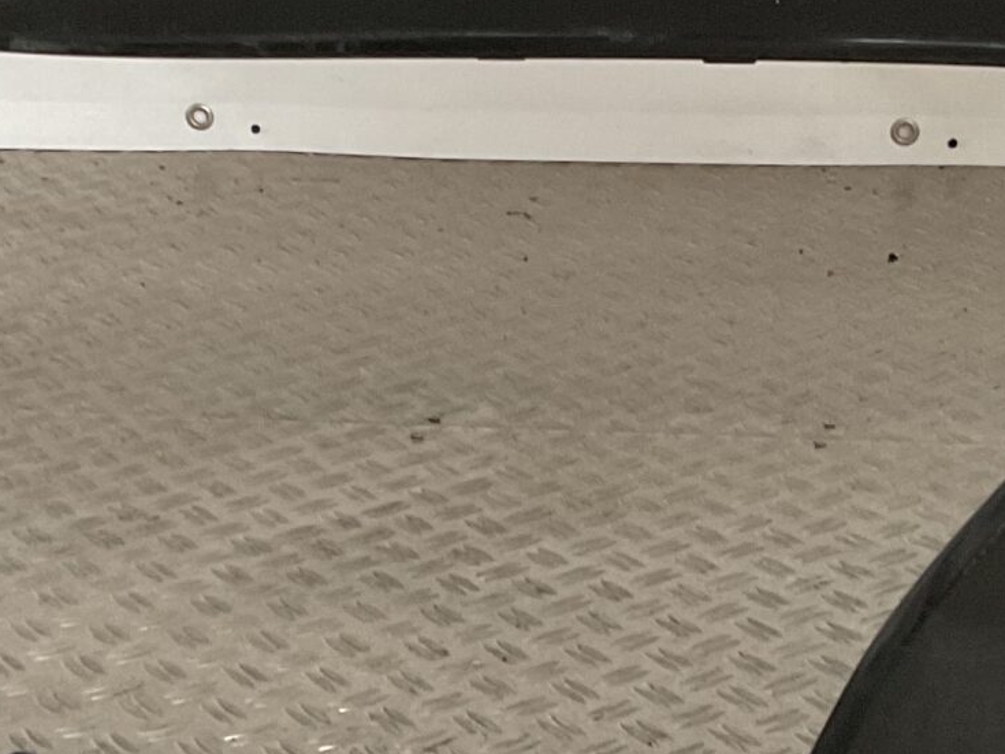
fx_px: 2932
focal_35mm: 101
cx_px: 671
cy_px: 430
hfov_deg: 19.4
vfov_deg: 14.6
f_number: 1.8
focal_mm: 3
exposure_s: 1/50
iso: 125
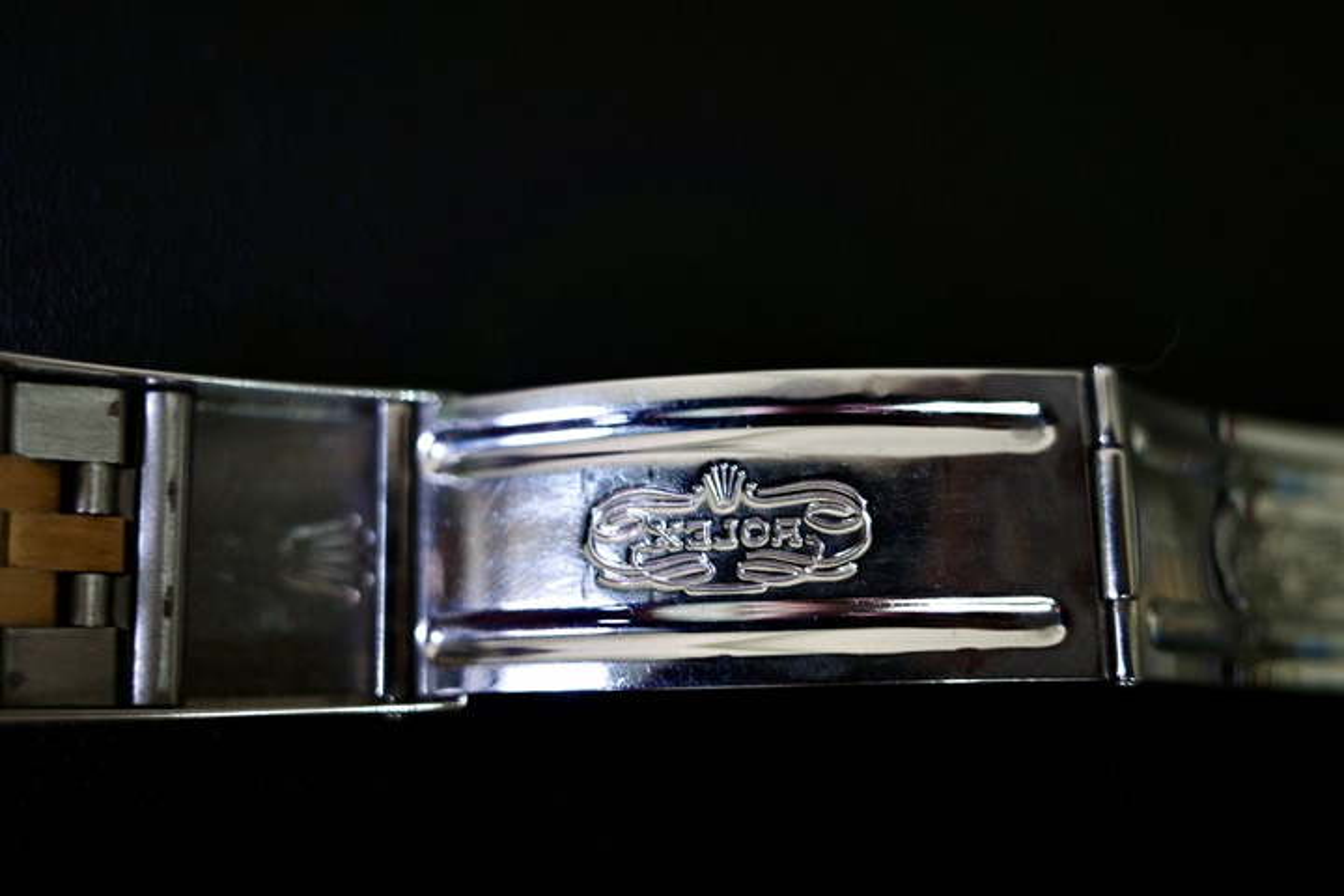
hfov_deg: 65.5
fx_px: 1045
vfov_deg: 46.4
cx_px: 672
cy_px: 448
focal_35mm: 28
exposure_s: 1/15
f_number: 2.8
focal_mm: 18.3
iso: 200
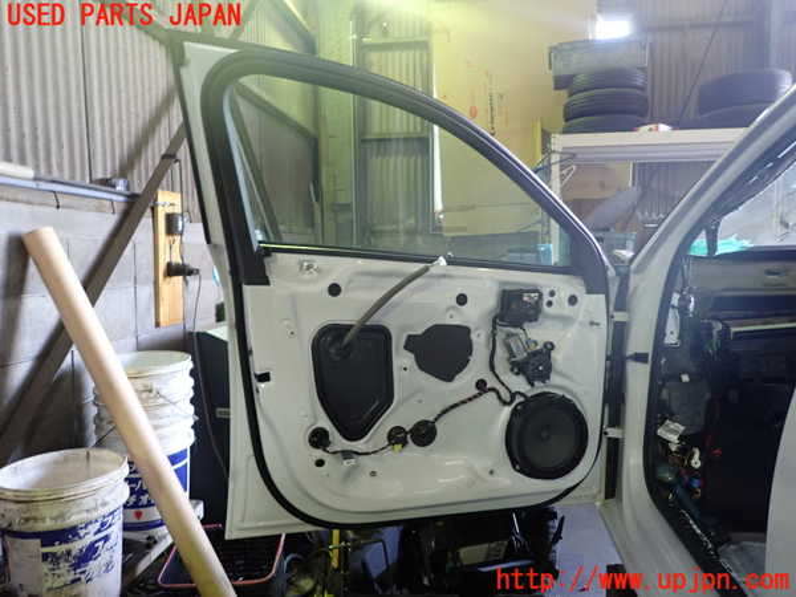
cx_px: 398
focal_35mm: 25
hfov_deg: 69.4
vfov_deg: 54.9
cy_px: 298
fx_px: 575
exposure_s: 1/30
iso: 250
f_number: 2
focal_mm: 4.5
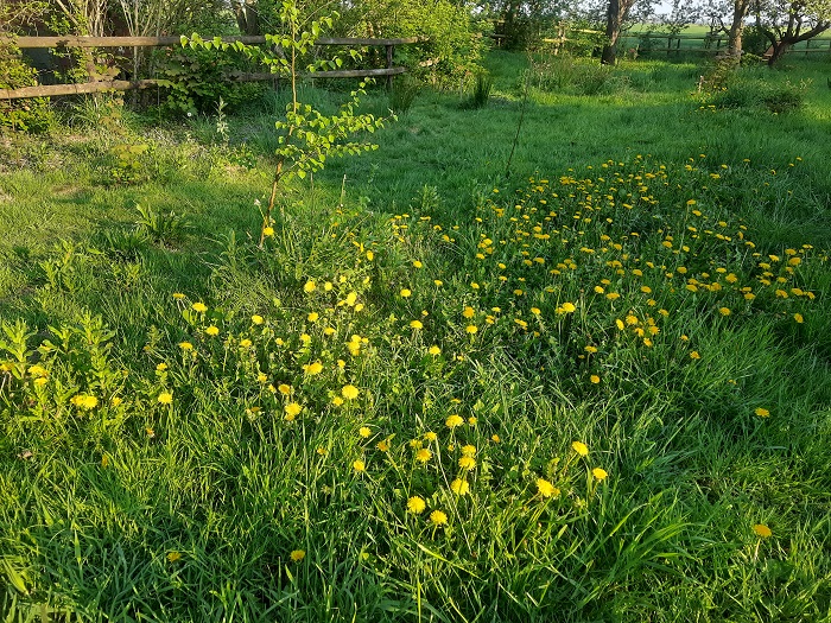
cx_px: 416
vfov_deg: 56.8
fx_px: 576
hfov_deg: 71.6
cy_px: 312
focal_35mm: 24
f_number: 1.8
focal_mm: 5.23
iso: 20
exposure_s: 1/118
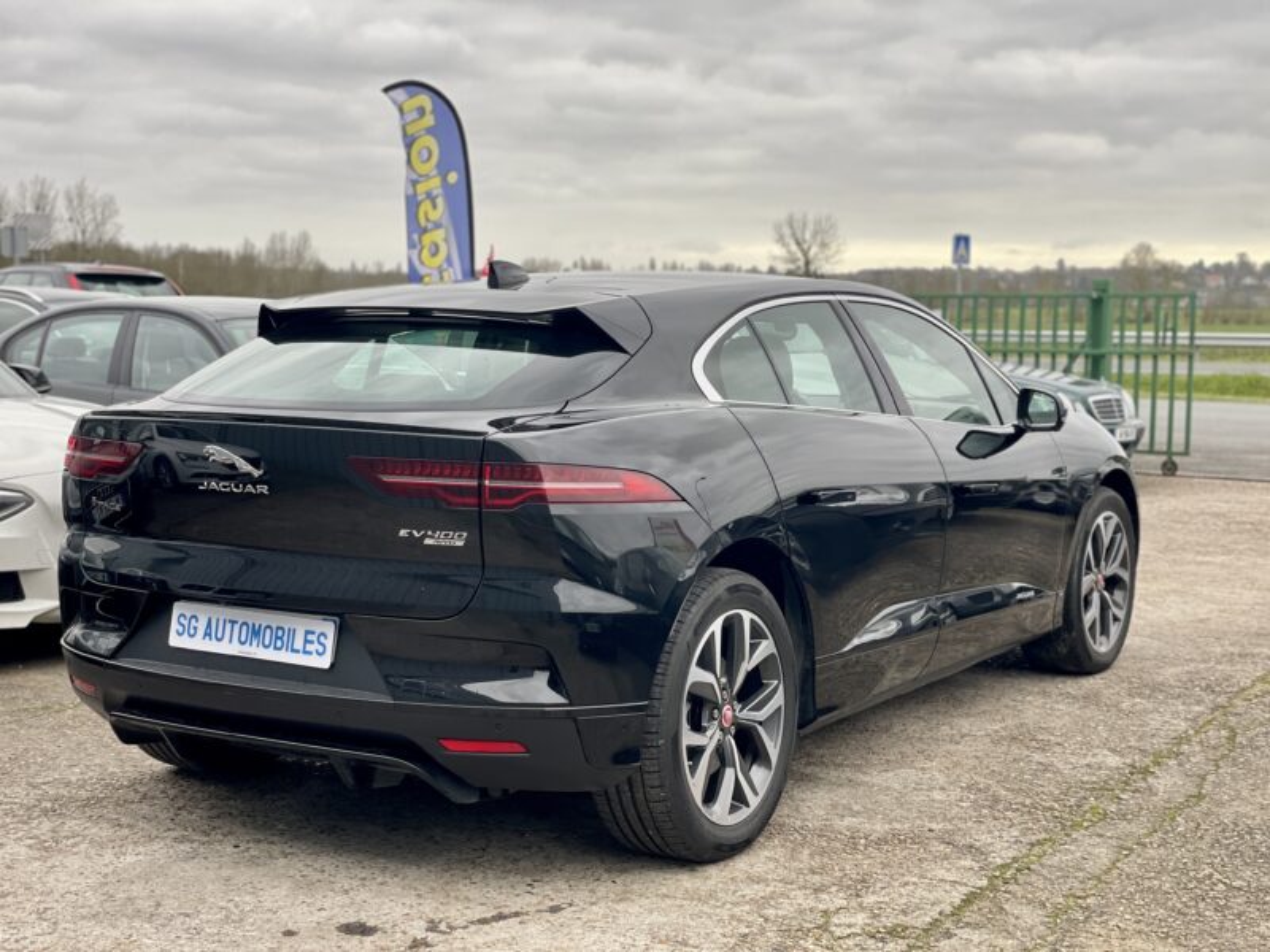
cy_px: 476
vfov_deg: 28.0
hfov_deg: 36.8
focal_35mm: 52
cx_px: 635
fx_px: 1908
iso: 25
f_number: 2
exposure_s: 1/122
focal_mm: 6
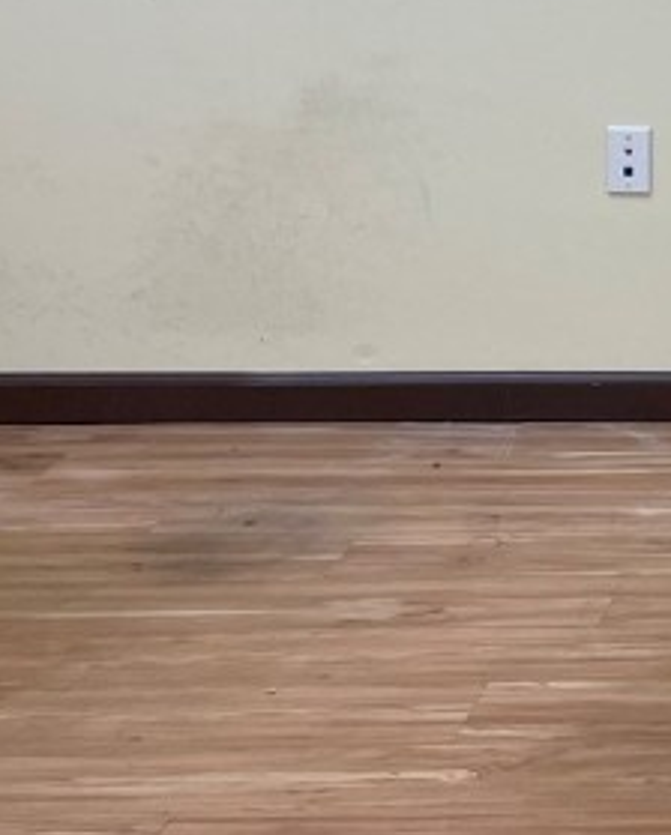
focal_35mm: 93
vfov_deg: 20.0
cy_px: 30
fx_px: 2304
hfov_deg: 14.1
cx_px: 1306
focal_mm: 4.2
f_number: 1.6
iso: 100
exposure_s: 1/120
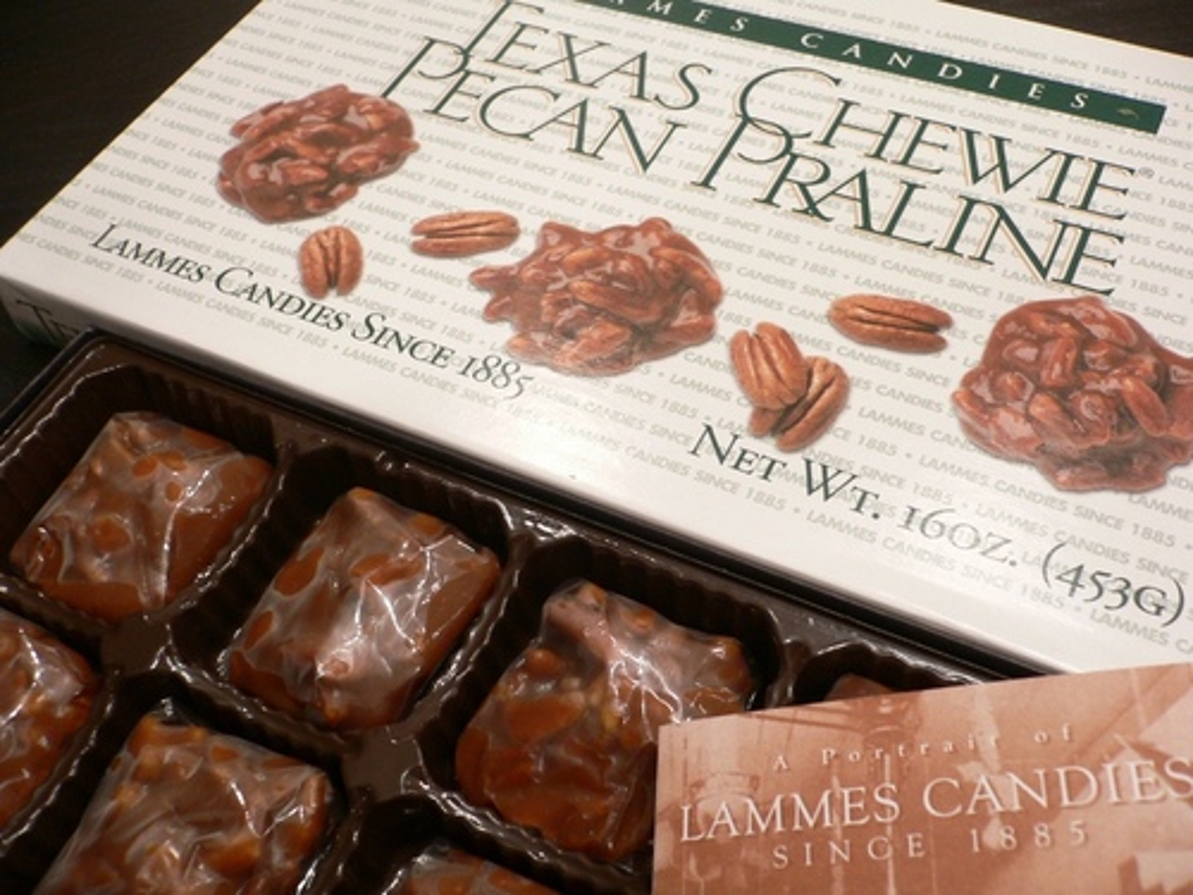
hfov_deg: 52.6
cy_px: 448
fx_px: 1206
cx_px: 596
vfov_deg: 40.7
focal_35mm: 35
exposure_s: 1/10
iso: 100
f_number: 2.8
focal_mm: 5.8
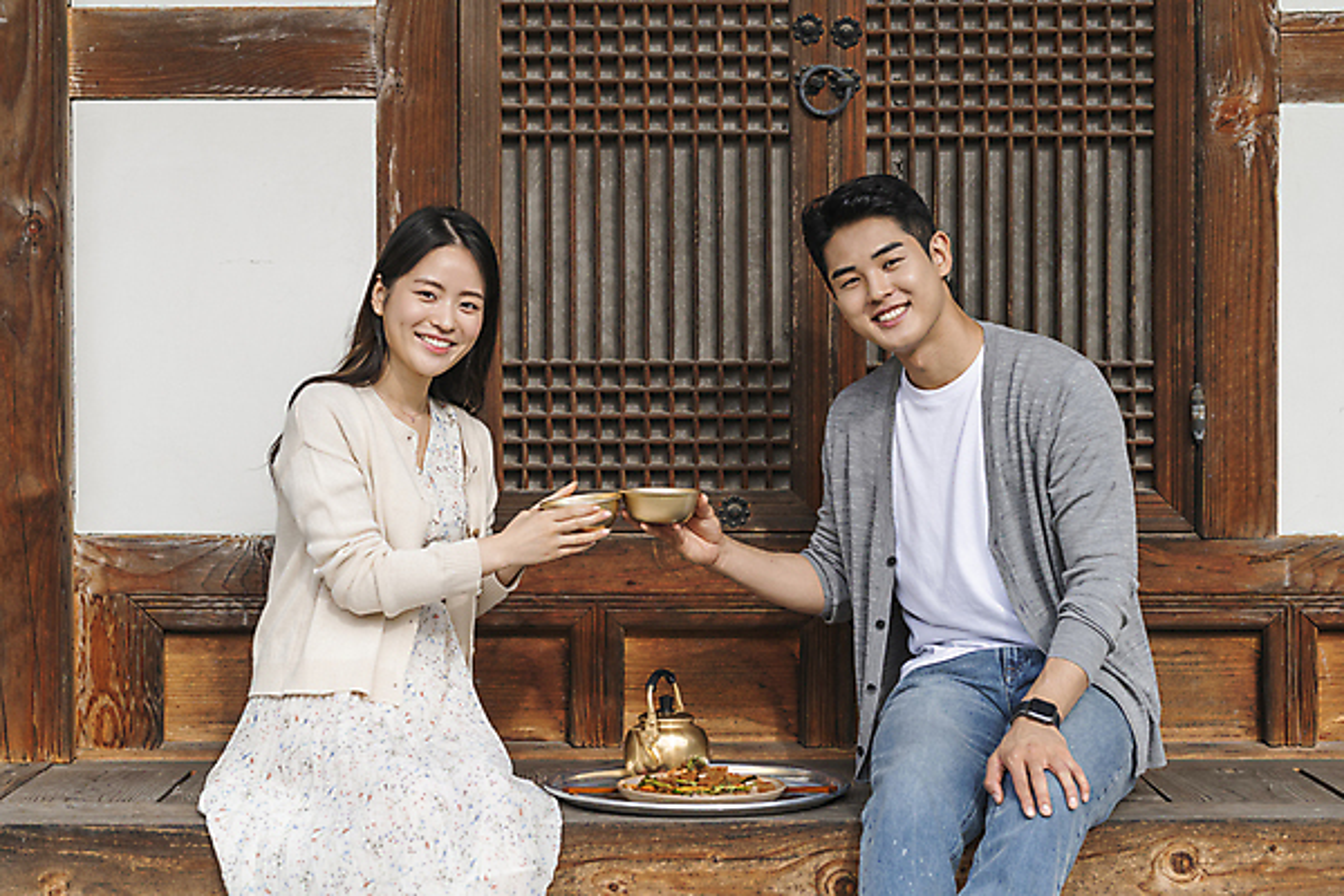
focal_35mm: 85
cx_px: 672
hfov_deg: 23.9
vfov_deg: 16.1
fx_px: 3173
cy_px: 448
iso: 125
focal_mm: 85
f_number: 3.5
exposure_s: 1/800
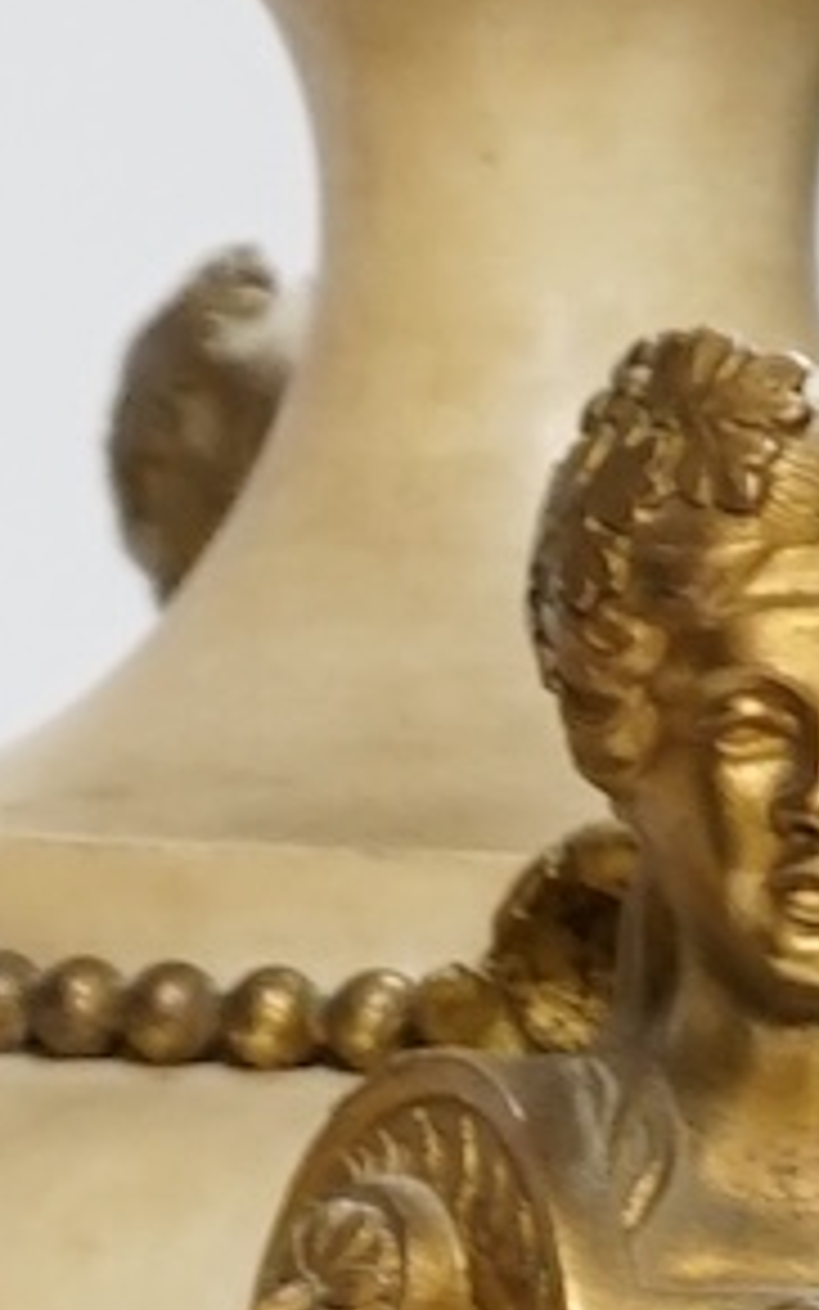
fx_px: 12672
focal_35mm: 355
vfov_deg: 5.9
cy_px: 1789
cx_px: -1123
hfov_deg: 3.6
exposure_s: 1/60
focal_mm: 30
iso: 500
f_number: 3.5
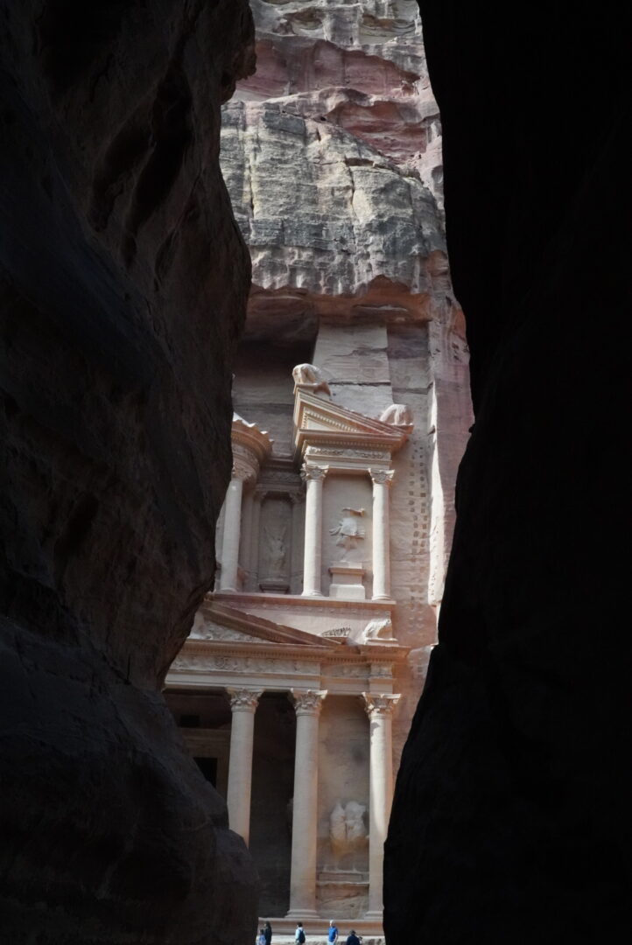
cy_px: 472
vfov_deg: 55.1
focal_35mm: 34
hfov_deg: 38.4
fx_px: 907
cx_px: 316
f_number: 14
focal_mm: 23
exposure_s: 1/1000
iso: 6400
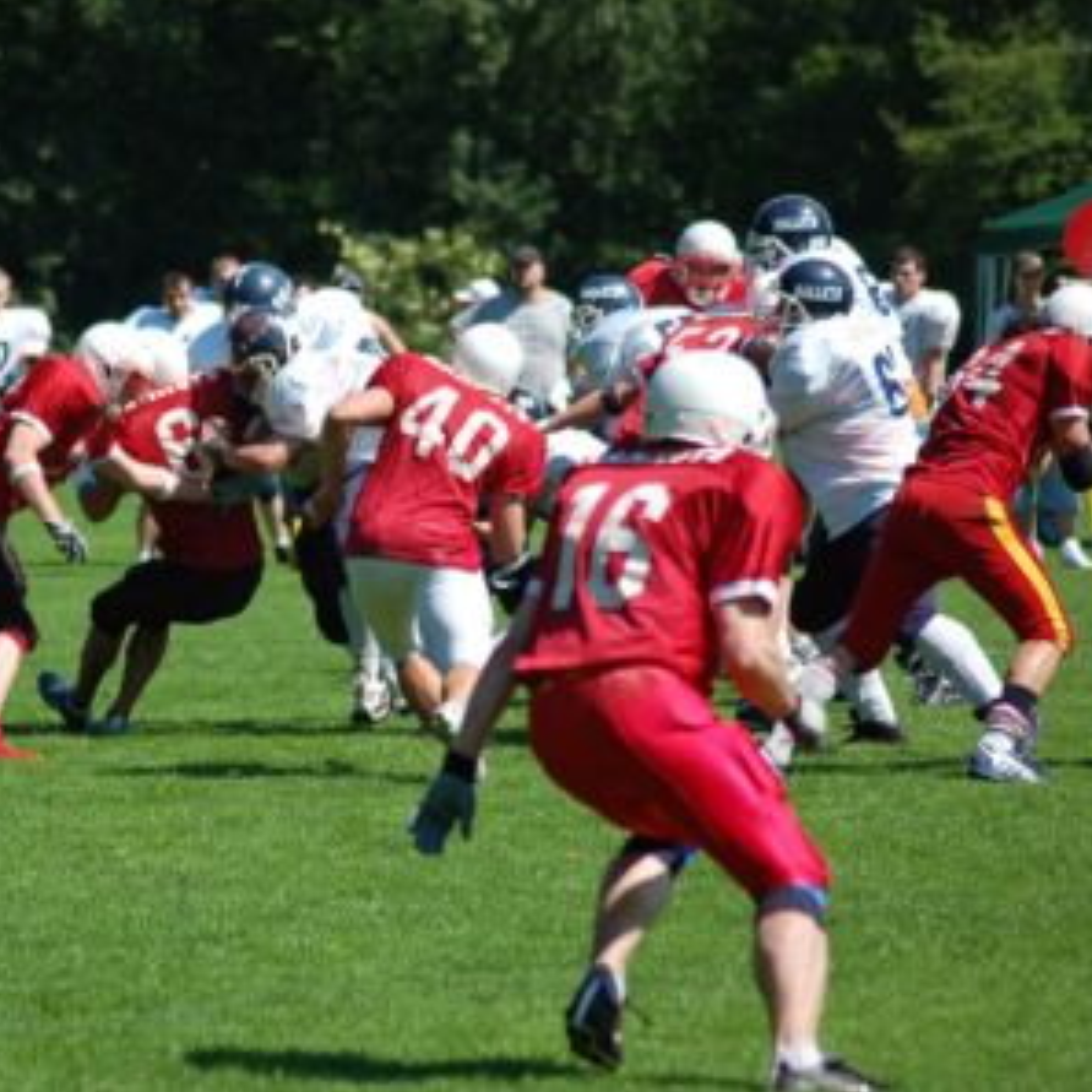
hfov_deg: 6.7
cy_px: 544
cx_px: 281
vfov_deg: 6.7
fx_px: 9338
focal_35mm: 262
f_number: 4.5
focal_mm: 135
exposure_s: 1/1000
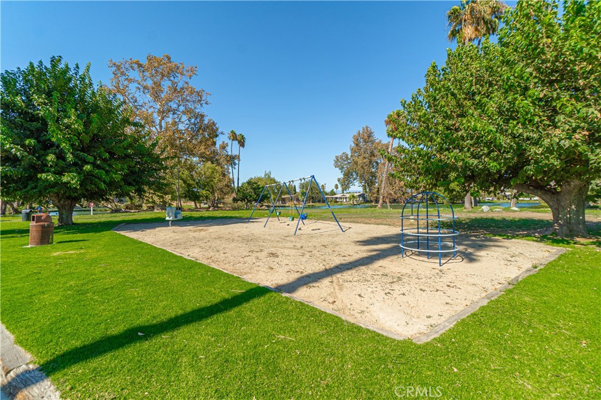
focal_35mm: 15
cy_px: 200
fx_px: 250
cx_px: 300
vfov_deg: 77.3
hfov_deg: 100.4
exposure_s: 1/320
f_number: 8
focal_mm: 10
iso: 100
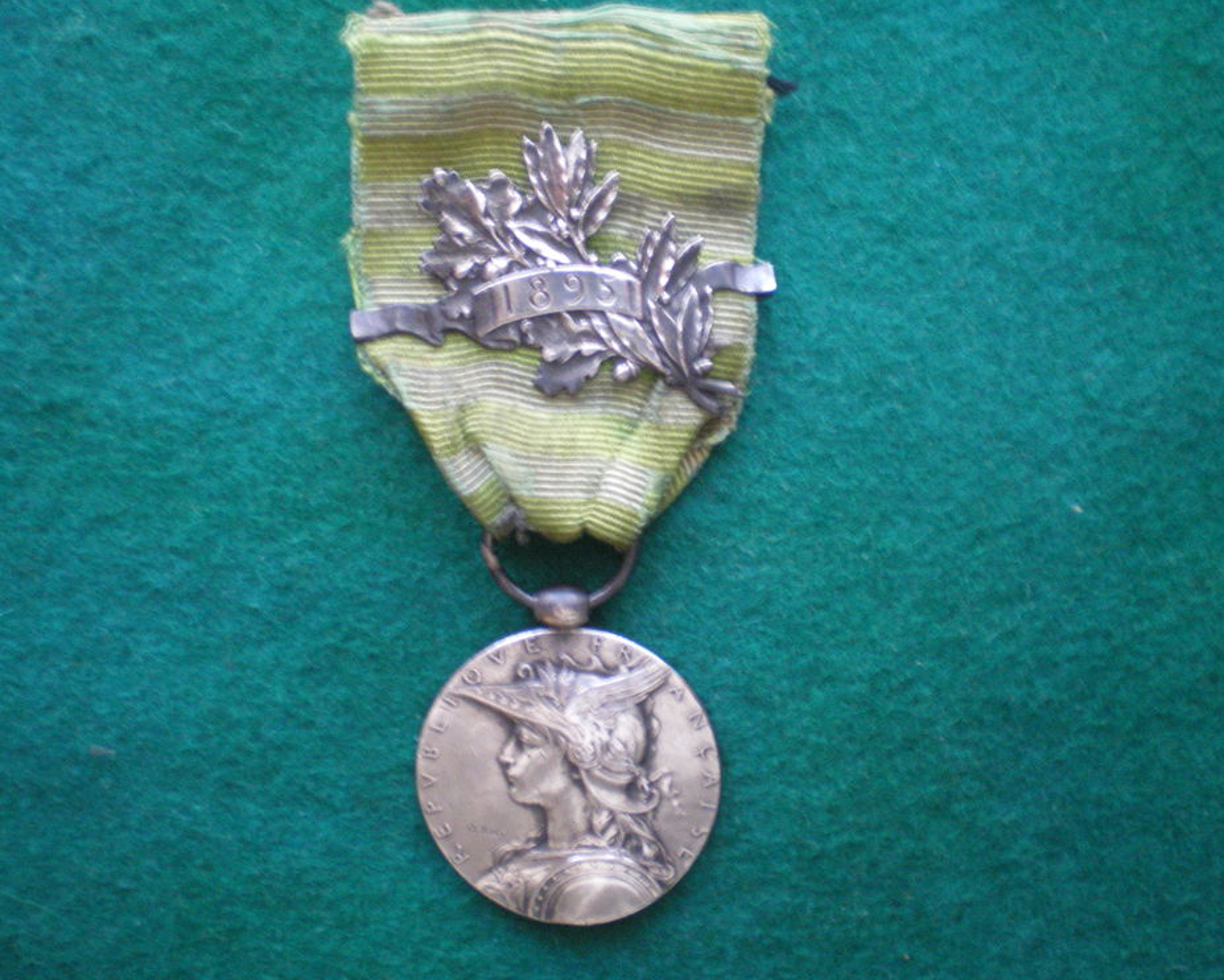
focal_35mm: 40
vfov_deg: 37.3
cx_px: 618
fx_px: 1449
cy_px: 493
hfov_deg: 45.8
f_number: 3.1
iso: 400
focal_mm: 6.3
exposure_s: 1/8
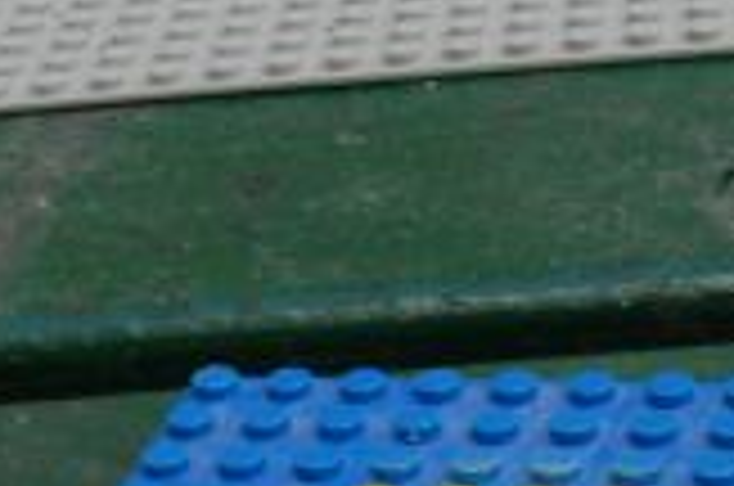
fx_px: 3358
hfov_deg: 12.4
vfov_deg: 8.0
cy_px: 842
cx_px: 549
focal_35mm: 165
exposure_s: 1/30
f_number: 22
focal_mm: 28
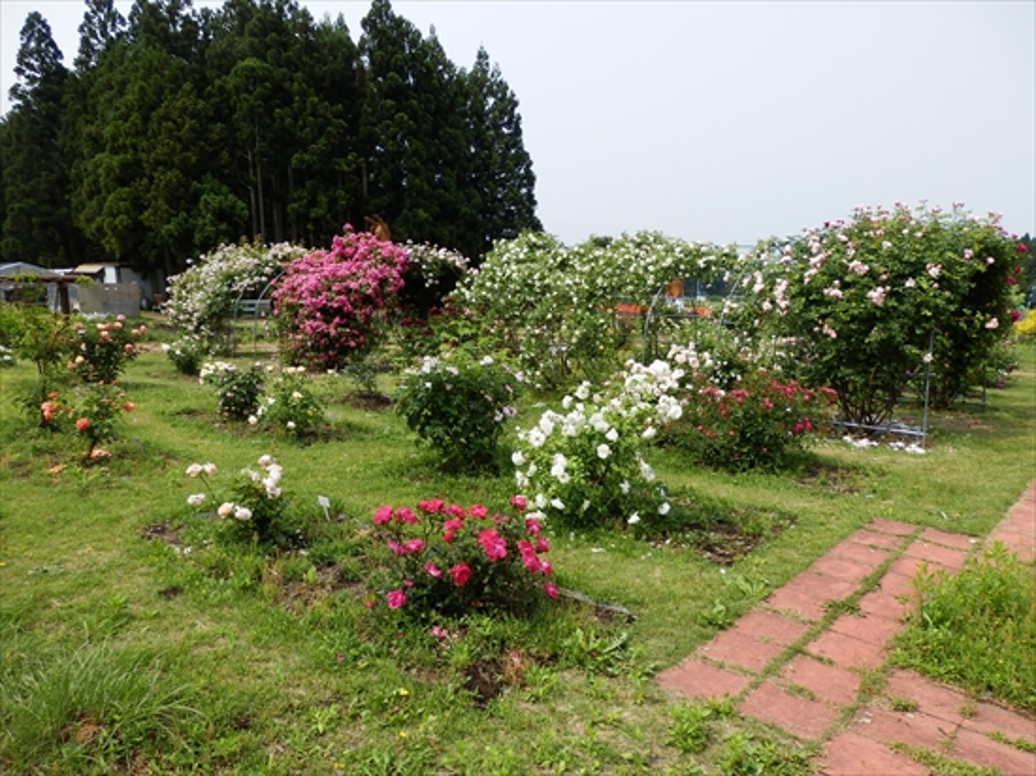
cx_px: 518
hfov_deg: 69.4
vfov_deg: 54.8
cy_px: 388
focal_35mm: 25
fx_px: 748
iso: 80
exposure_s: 1/1000
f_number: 3
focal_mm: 4.5
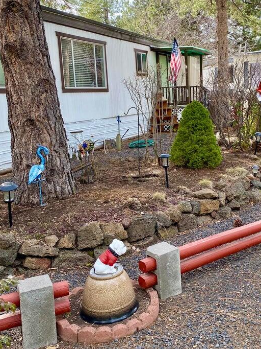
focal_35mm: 39
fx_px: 392
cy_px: 146
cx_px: 169
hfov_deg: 36.5
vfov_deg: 47.7
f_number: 1.8
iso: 32
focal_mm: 4.25
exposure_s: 1/471
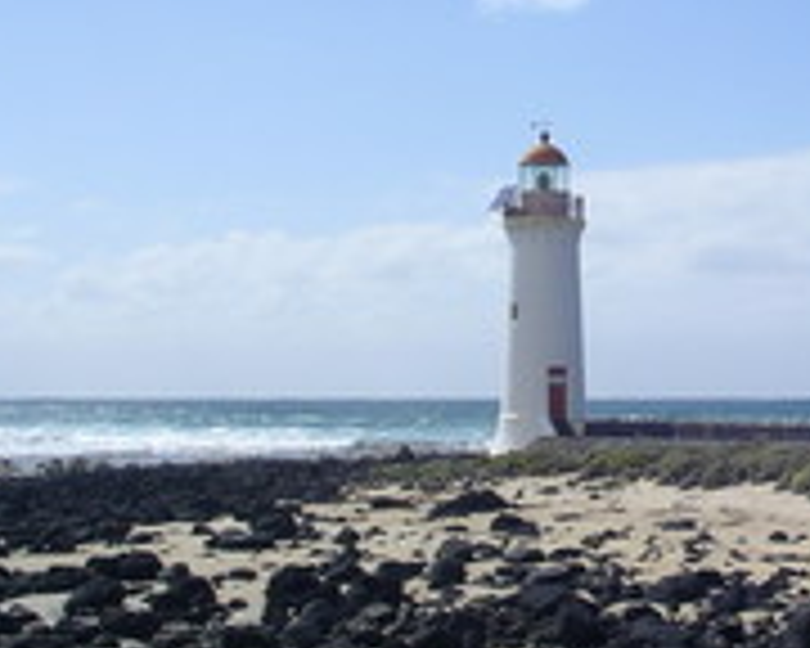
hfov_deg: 20.6
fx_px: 2158
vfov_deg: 17.1
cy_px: 387
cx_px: 806
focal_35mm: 90
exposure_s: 1/320
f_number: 6.9
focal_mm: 5.7
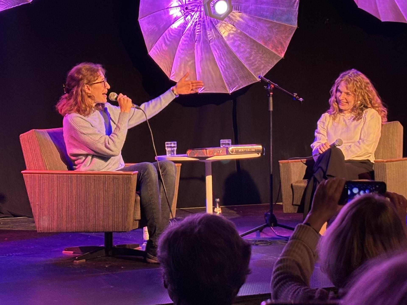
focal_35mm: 52
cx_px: 204
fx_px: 611
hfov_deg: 36.8
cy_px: 152
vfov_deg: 28.0
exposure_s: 1/50
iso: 64
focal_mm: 5.96
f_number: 1.6
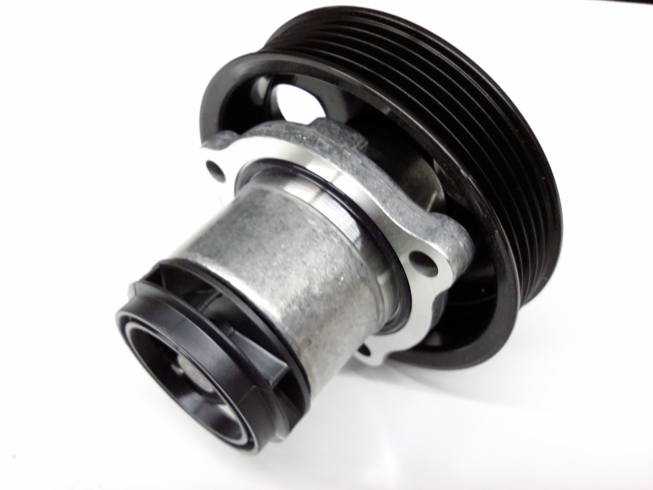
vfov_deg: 44.2
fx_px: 604
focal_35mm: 32
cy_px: 245
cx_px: 326
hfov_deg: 56.8
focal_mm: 3.4
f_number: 2.4
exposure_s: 1/15
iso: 250
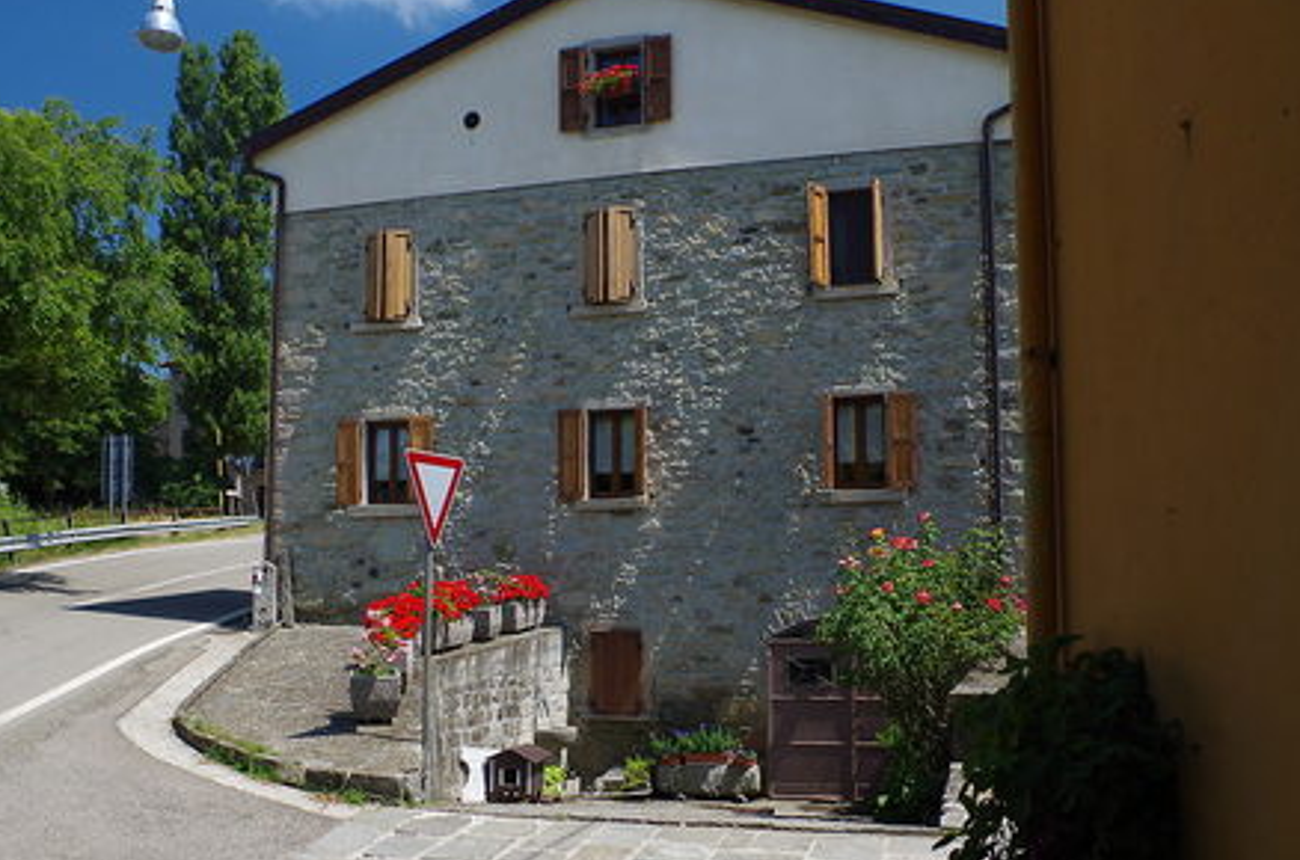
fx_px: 1333
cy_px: 523
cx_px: 650
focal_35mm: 37
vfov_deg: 35.6
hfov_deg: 52.0
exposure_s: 1/50
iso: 100
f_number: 9
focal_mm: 18
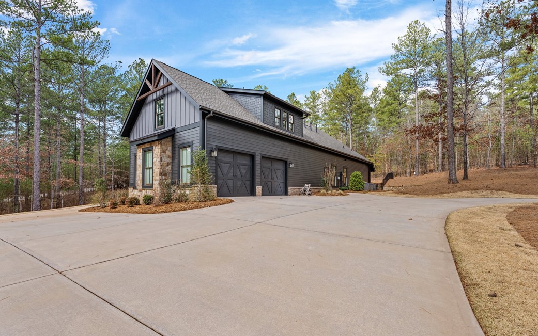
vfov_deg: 67.9
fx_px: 249
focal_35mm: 17
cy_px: 182
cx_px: 269
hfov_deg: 94.4
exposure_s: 1/400
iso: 250
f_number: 8
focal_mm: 16
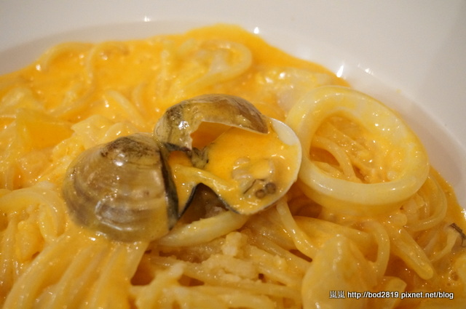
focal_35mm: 54
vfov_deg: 25.0
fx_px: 698
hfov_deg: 36.9
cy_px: 154
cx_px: 233
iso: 3200
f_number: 5.6
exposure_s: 1/25
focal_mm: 36
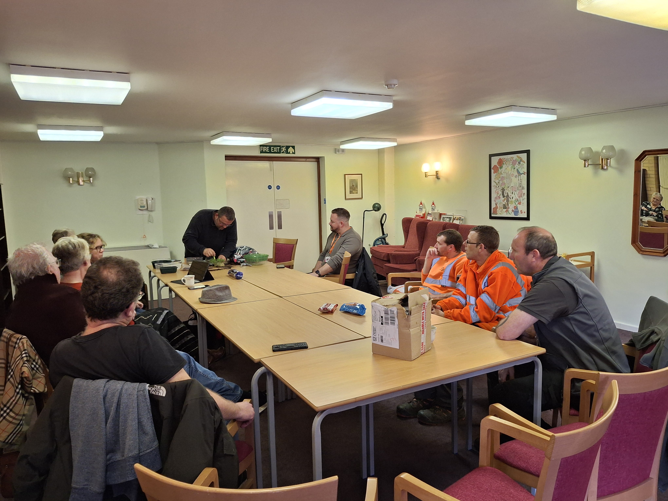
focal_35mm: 25
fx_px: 482
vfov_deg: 54.9
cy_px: 250
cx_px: 334
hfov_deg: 69.4
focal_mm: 4.69
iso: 250
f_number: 1.8
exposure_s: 1/100
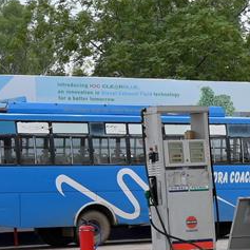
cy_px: 271
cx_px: 549
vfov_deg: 9.2
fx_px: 1544
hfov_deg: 8.6
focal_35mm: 189
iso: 200
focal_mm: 32.5
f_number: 11
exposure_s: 1/200
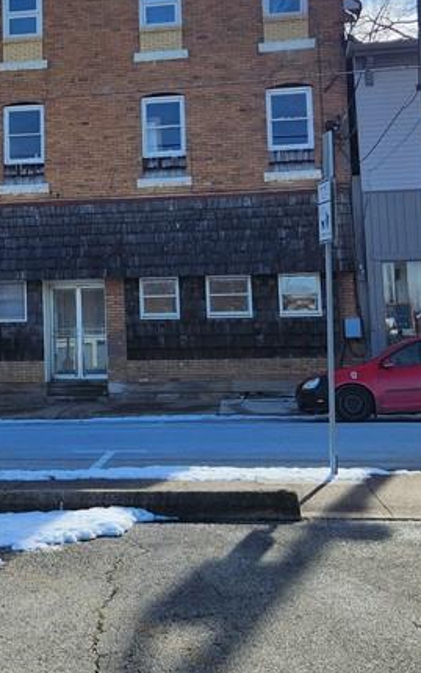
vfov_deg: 34.5
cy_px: 182
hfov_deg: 21.7
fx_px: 1064
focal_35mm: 58
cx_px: 14
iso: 20
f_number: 1.8
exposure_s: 1/2679
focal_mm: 5.4
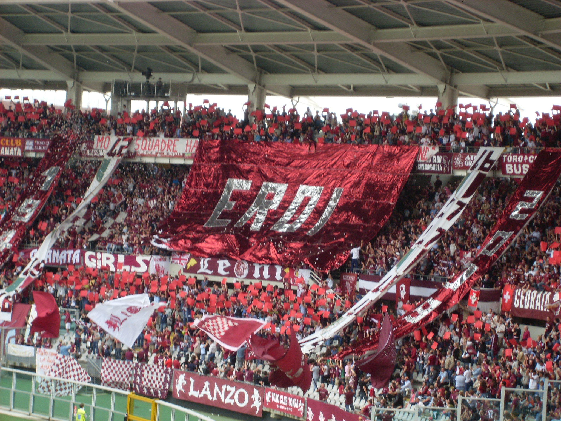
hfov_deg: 17.3
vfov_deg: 13.0
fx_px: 1848
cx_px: 280
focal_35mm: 114
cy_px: 210
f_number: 5.6
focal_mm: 18.9
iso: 100
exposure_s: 1/125
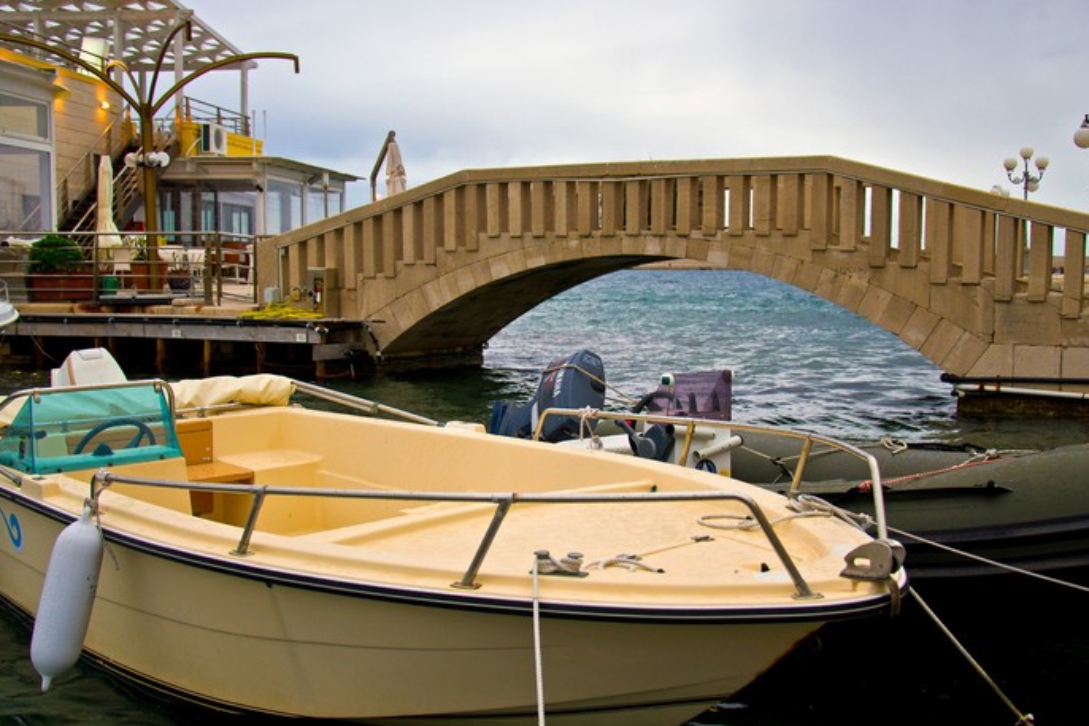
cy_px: 357
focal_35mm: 42
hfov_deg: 46.4
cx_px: 560
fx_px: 1270
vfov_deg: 31.9
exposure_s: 1/50
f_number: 3.8
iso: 200
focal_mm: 24
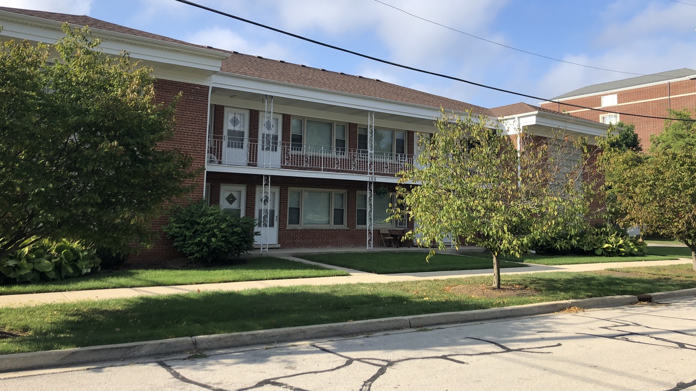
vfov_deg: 37.6
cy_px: 154
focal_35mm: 31
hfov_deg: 62.6
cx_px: 343
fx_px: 572
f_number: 1.8
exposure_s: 1/1333
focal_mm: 3.99
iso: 20
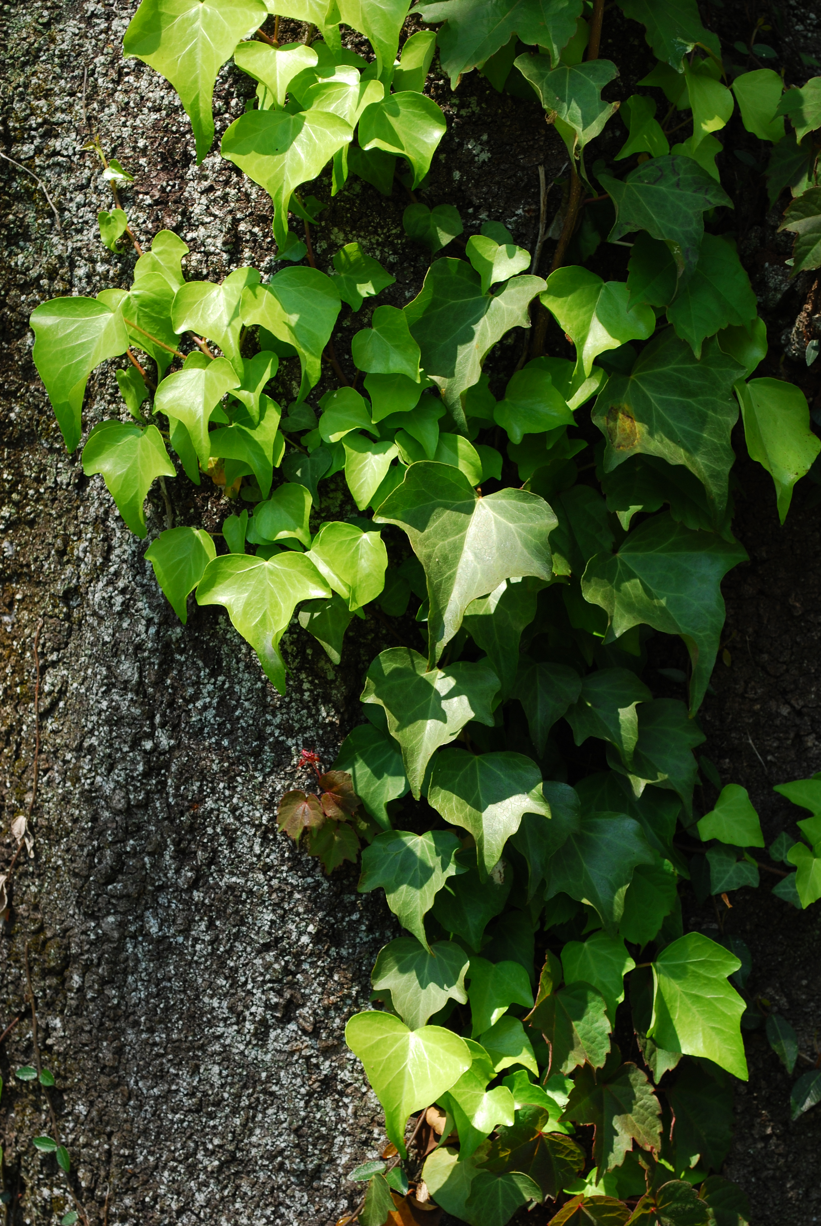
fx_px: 2814
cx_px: 410
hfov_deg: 16.6
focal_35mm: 82
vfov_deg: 24.6
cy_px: 613
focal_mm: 55
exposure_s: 1/100
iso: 100
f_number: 8
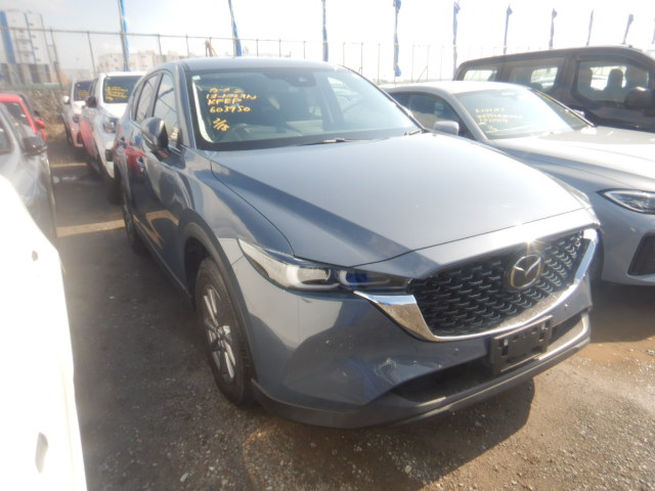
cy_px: 246
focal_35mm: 24
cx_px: 328
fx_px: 454
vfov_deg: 56.8
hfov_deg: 71.6
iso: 125
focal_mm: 4.3
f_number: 2.8
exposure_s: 1/200
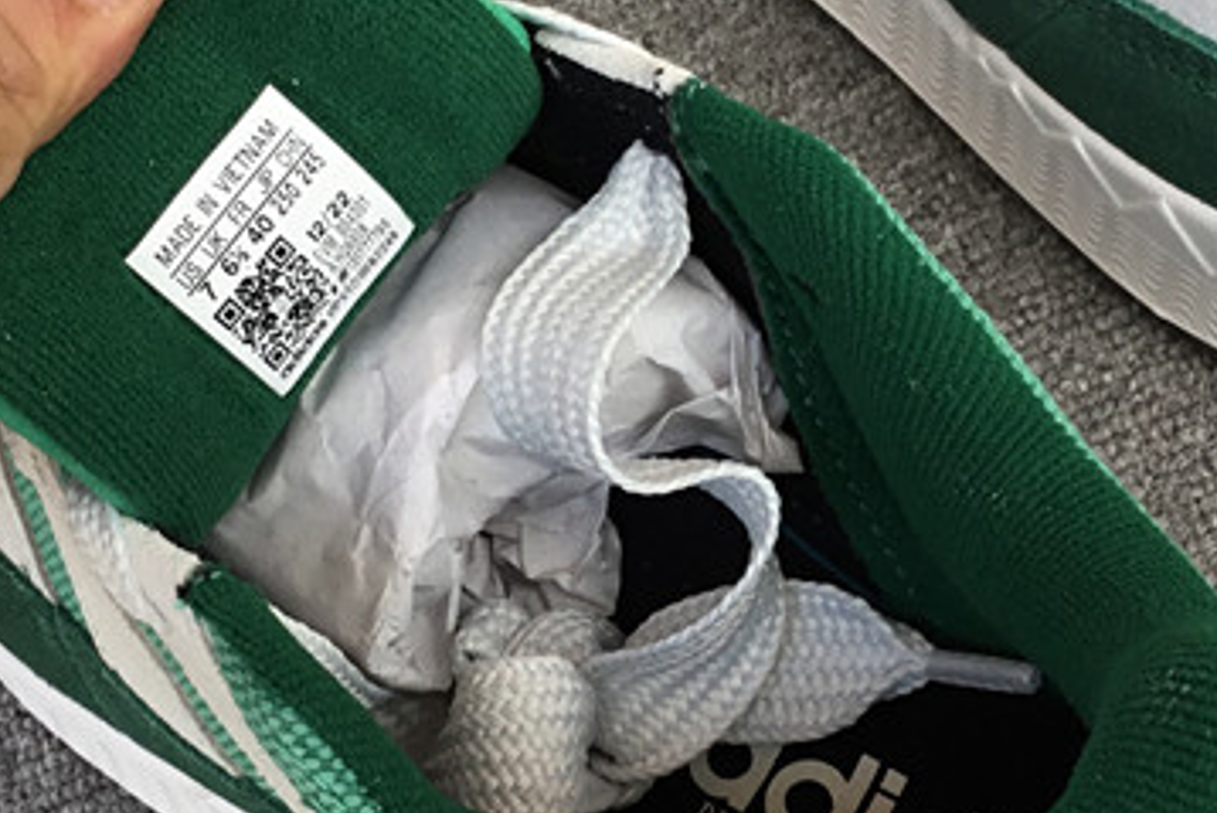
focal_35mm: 81
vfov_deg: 16.9
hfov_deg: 25.0
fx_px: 2739
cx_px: 554
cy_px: 458
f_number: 2.4
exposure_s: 1/173
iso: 25
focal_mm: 3.3
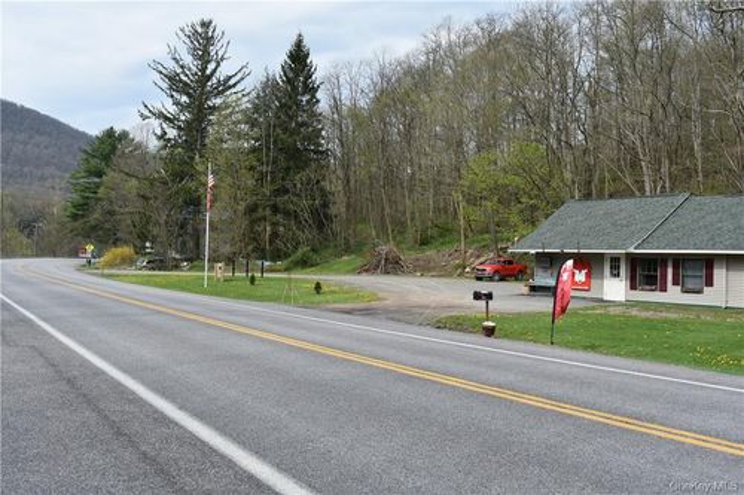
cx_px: 372
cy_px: 248
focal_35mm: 36
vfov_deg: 36.8
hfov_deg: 53.1
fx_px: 744
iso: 280
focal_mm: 24
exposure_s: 1/500
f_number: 8
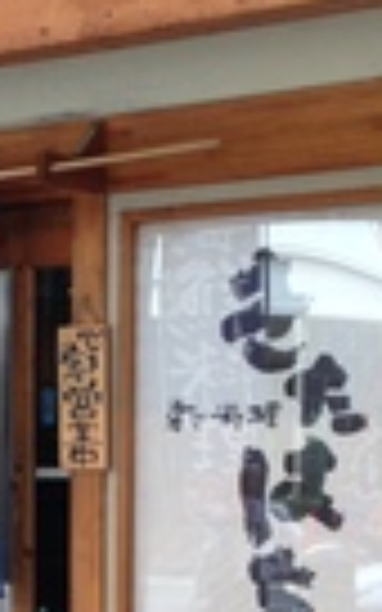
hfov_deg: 12.5
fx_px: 1716
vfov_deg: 19.6
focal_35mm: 103
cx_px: -40
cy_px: 616
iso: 64
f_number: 2.4
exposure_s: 1/60
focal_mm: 4.12
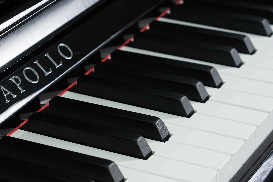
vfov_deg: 11.2
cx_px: 42
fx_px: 925
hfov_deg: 16.6
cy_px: 75
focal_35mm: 122
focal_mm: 70
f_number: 7.1
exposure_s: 1/100
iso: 250
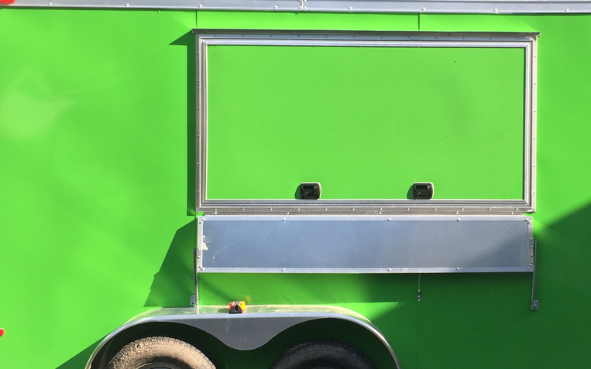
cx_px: 371
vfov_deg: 22.4
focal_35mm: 58
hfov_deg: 34.9
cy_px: 199
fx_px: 934
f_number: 2.2
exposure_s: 1/494
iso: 32
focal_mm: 4.15
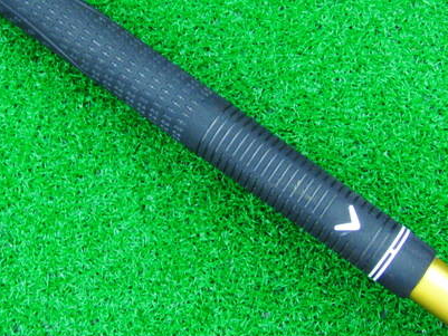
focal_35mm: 59
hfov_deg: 32.4
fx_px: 764
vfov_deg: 24.6
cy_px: 89
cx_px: 153
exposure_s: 1/20
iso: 400
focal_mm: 6.42
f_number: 3.6
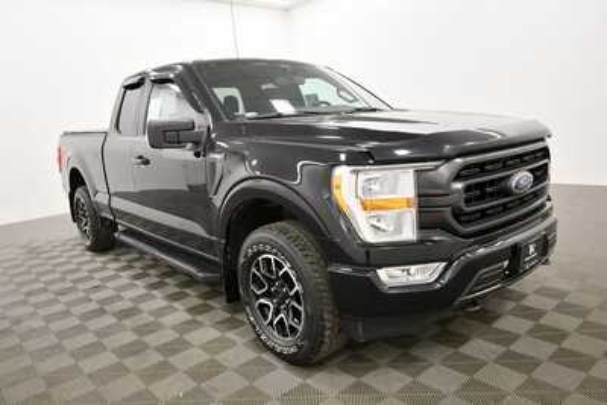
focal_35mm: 27
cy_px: 202
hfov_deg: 67.4
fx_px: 455
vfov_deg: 48.0
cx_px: 304
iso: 1400
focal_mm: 18
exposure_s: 1/125
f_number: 5.3
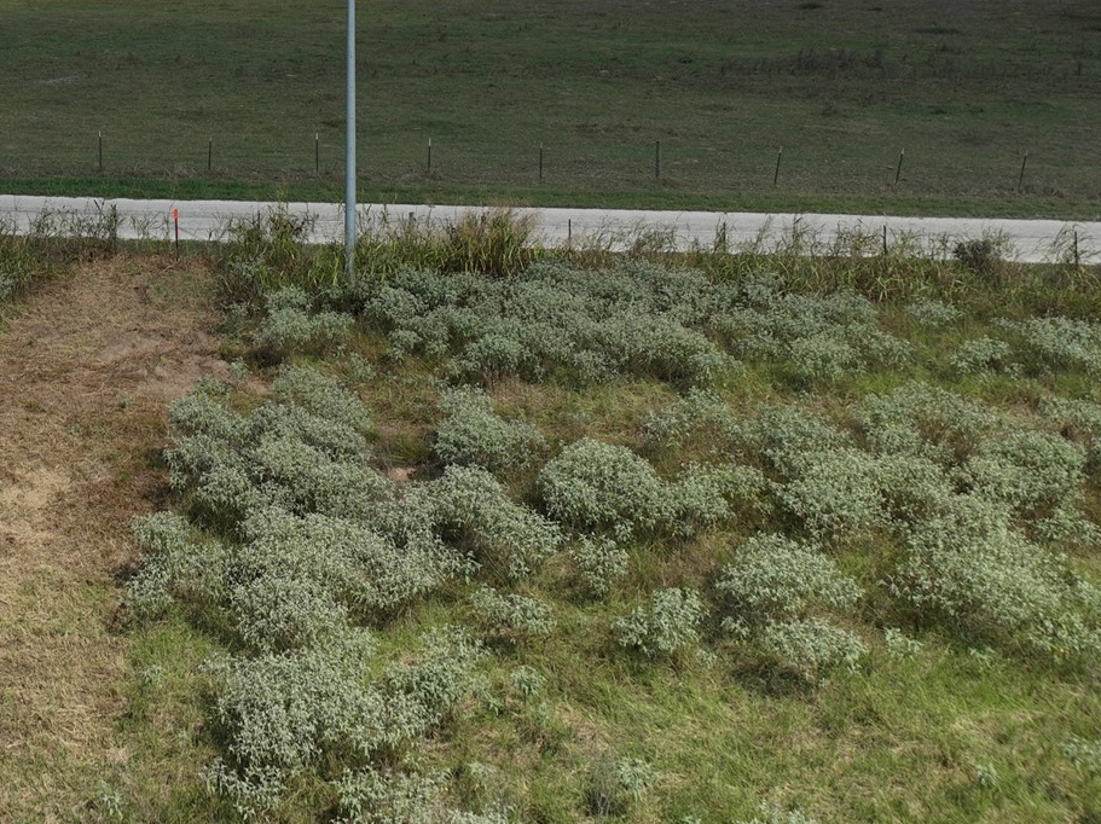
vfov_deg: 25.0
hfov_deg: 32.9
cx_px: 25
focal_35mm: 54
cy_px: -95
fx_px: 1716
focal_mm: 12.29
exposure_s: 1/3200
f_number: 2.8
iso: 100
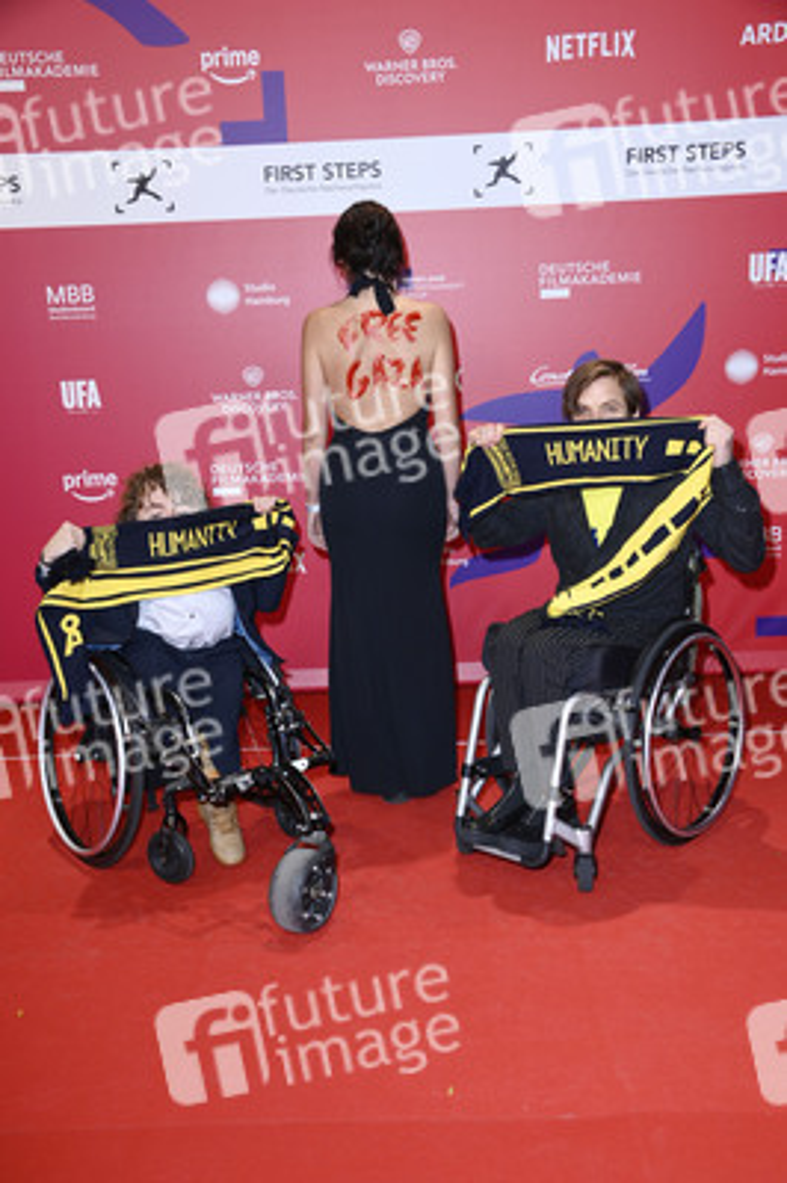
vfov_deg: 53.2
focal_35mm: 36
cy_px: 592
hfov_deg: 36.8
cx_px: 394
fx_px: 1182
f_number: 6.3
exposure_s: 1/250
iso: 640
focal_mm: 36
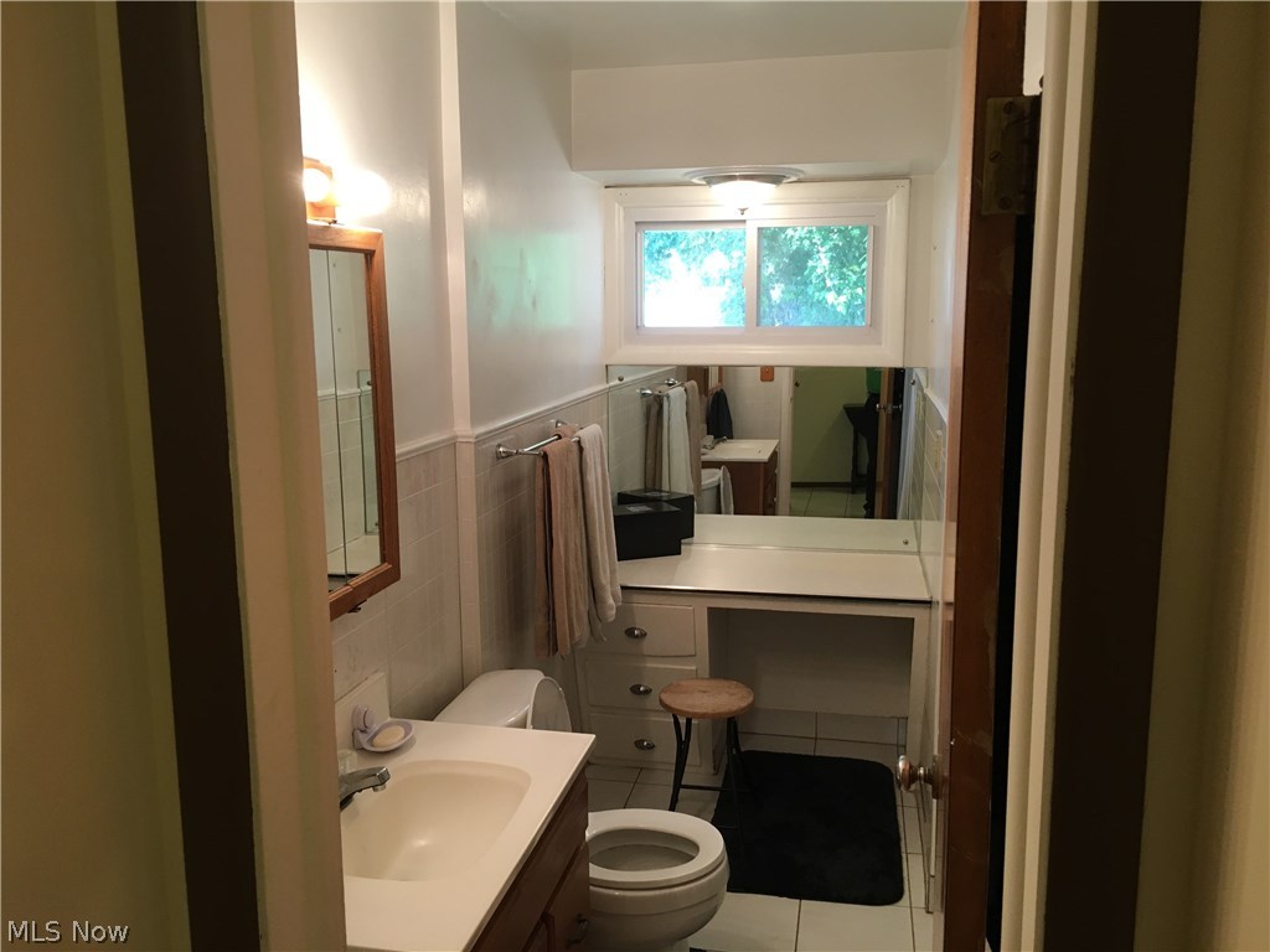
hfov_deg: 61.7
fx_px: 1064
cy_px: 476
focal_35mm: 29
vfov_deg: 48.2
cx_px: 635
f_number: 2.2
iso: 80
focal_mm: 4.15
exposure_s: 1/30
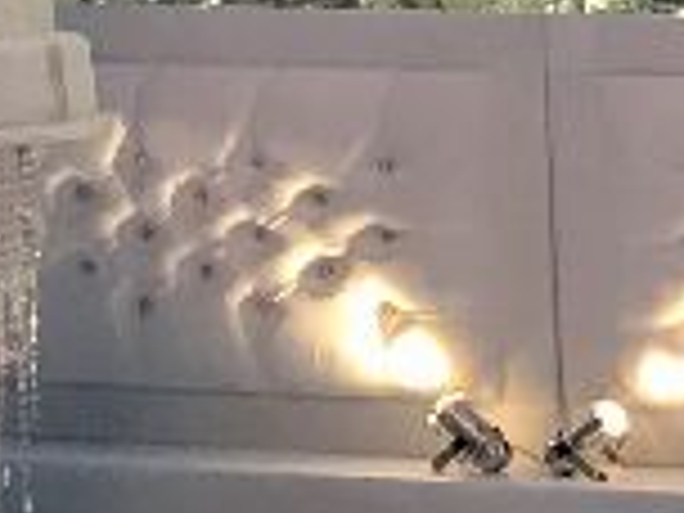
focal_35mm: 221
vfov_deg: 6.7
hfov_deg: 7.3
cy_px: -86
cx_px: 2416
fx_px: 4367
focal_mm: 3.99
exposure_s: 1/20
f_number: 1.8
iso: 40
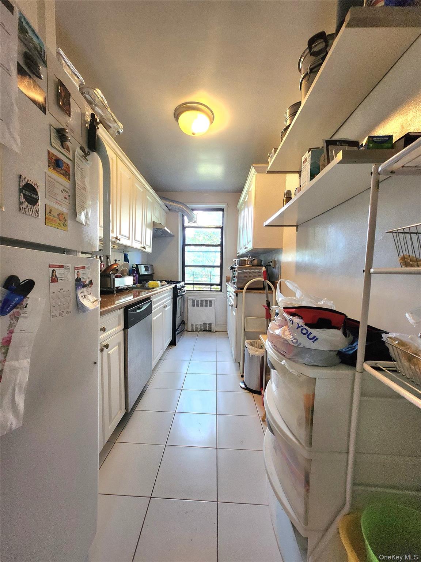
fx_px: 211
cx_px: 210
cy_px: 281
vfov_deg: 106.2
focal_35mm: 13
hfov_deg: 89.9
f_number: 2.2
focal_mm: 1.74
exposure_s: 1/60.2
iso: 320
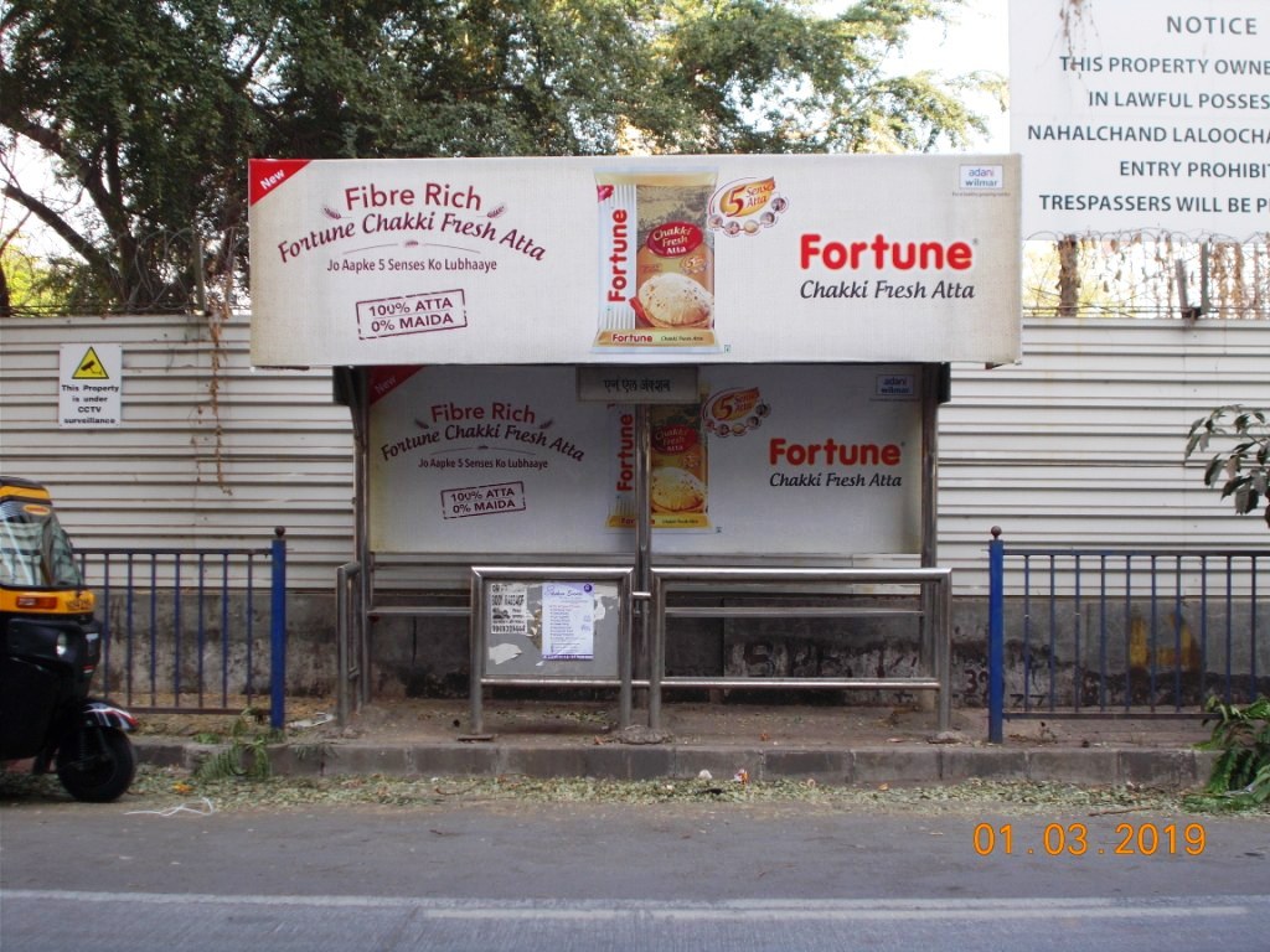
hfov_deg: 38.2
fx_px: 1834
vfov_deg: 29.1
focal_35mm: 50
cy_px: 476
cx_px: 635
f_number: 4.5
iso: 80
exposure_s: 1/80
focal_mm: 9
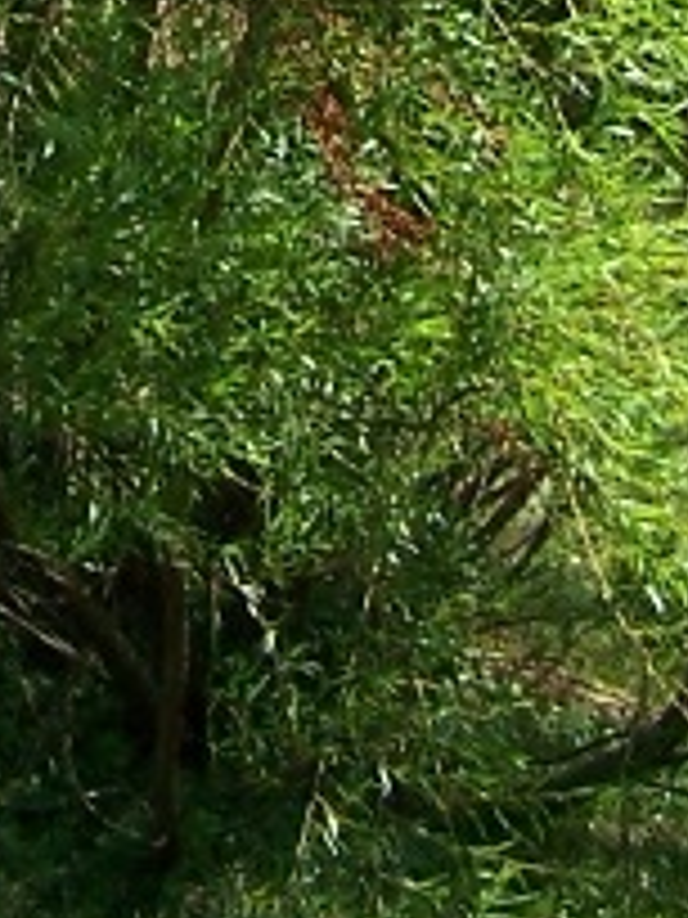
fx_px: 5274
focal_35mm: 199
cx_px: 4
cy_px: -898
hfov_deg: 7.4
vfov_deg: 9.3
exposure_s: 1/500
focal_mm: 6.3
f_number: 2.8
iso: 80
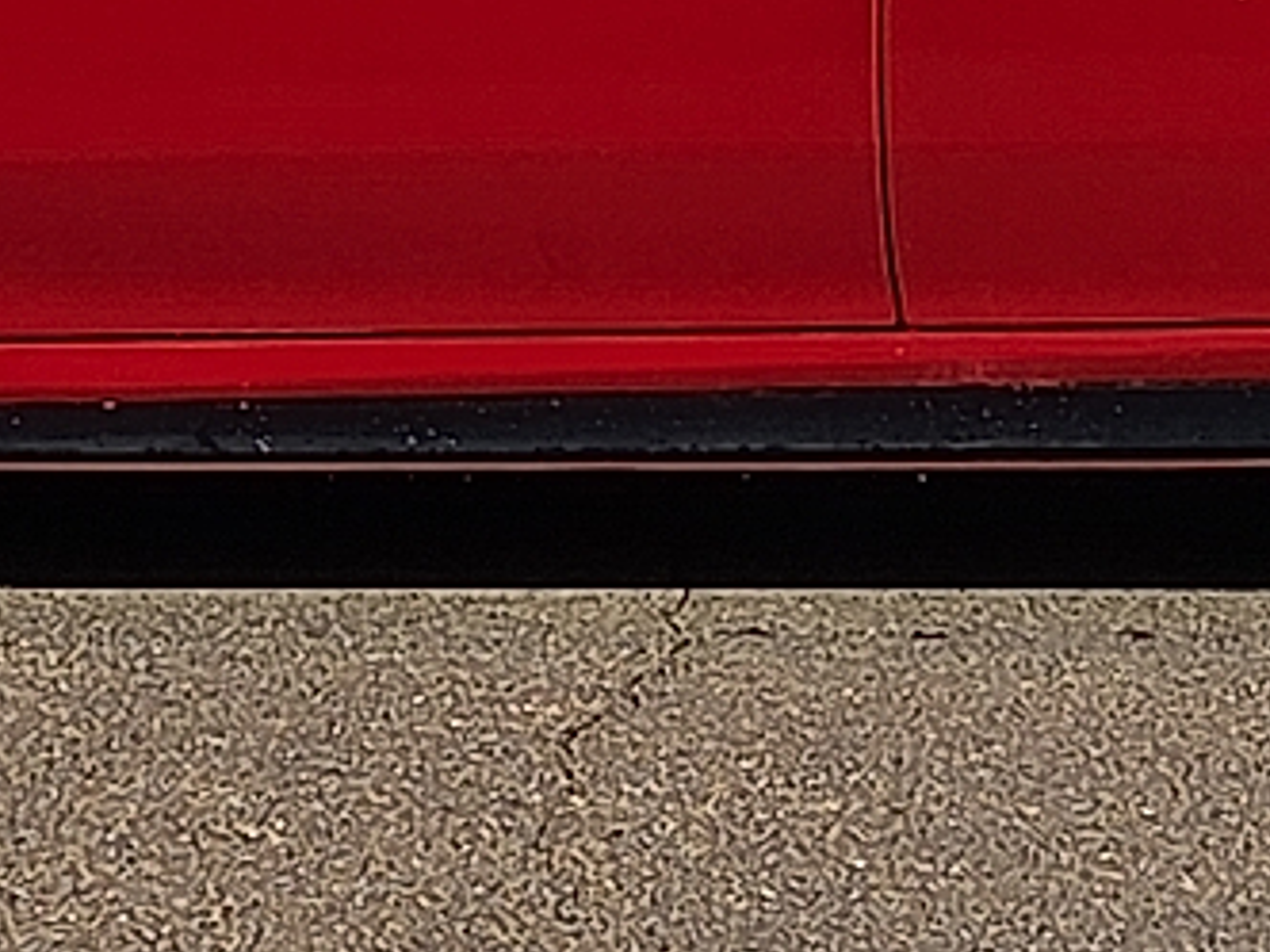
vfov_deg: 7.6
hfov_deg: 10.2
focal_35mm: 193
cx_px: 643
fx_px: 7081
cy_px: -401
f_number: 1.8
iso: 76
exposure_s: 1/10000
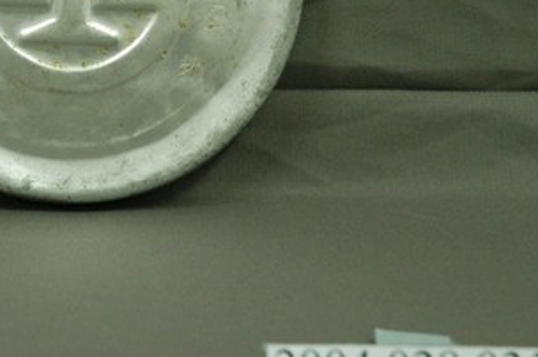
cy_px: 27
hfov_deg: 9.3
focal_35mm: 221
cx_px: 69
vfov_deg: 6.2
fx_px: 3299
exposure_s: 1/10
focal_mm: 70
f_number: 8
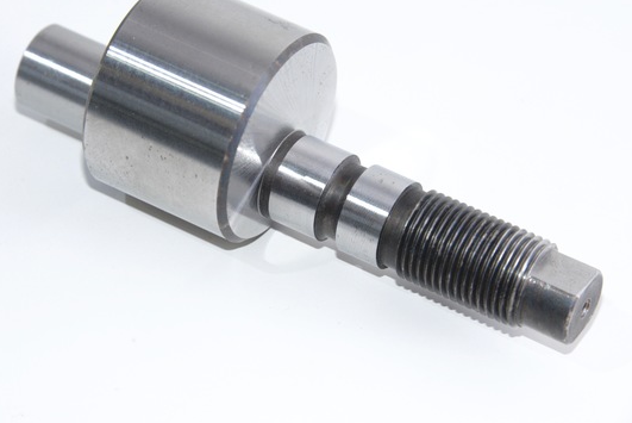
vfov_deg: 4.1
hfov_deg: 6.1
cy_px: 186
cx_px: 293
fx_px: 5956
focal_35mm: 339
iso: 1600
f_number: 13
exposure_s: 1/250
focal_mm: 300
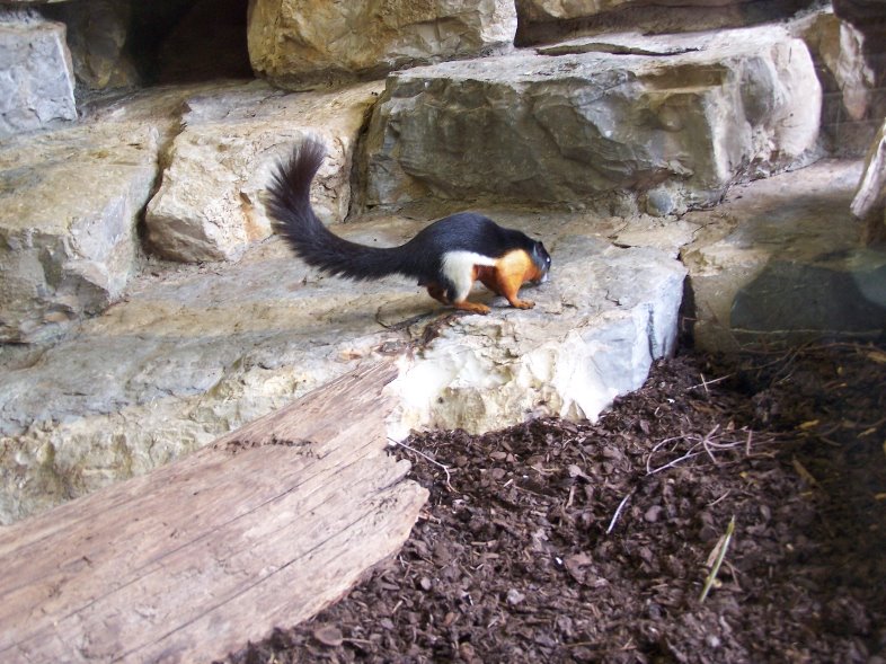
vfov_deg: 28.5
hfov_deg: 37.5
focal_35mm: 51
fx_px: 1305
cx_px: 443
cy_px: 332
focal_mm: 8.5
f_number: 3
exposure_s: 1/10
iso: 140
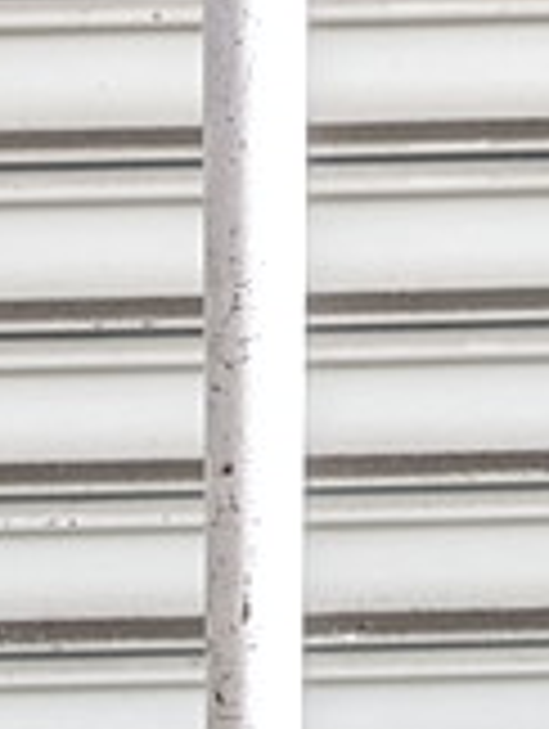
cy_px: 1143
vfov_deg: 8.7
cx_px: 189
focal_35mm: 222
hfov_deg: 6.7
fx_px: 4682
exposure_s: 1/40
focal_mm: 5.43
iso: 45
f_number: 1.89
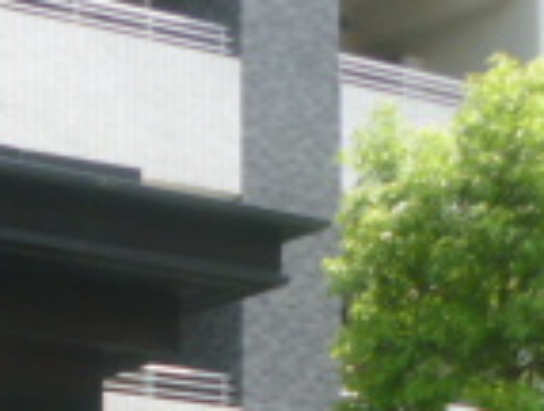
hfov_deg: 14.1
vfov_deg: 11.1
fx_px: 1969
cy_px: 731
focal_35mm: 125
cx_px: -407
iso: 100
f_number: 3.1
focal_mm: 5
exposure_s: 1/320
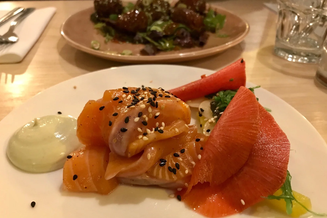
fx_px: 272
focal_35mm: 30
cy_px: 123
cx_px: 162
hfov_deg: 61.9
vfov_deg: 43.5
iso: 100
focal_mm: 3.99
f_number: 1.8
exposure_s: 1/6
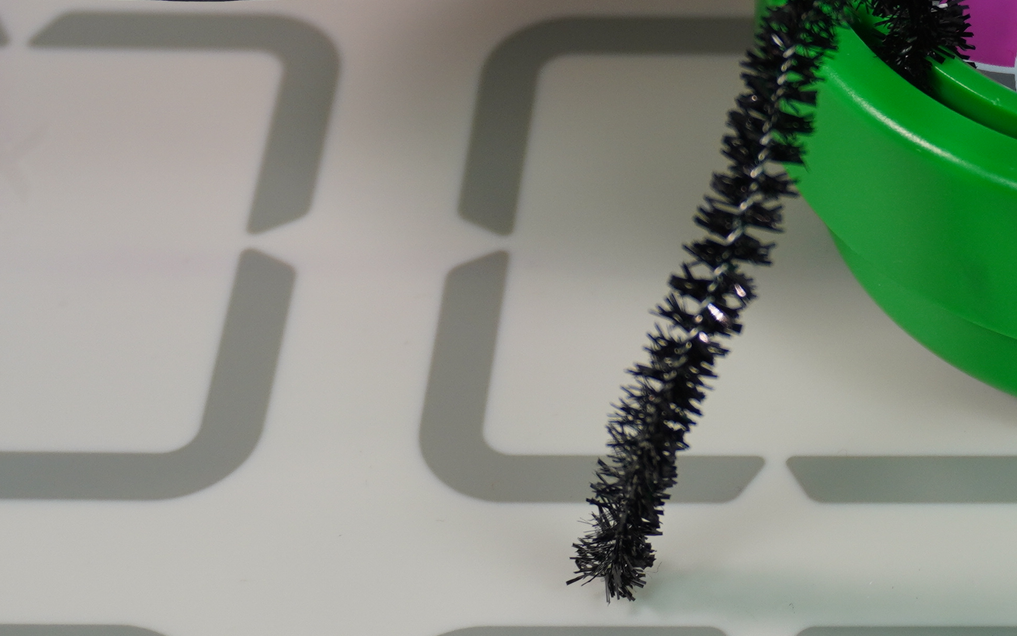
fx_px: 3813
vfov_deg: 9.4
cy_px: -92
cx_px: 1190
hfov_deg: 14.7
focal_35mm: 138
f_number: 4.5
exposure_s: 1/50
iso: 200
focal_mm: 29
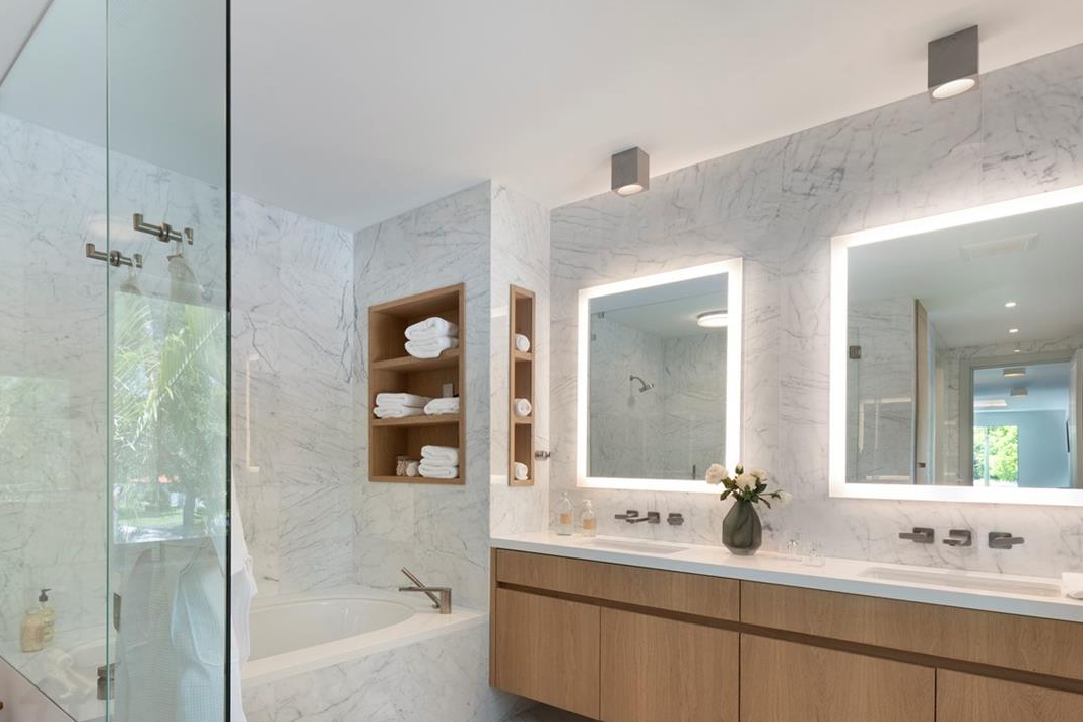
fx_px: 632
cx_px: 388
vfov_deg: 58.3
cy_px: 474
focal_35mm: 21
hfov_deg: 79.3
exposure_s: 1/50
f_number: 10
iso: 400
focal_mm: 14
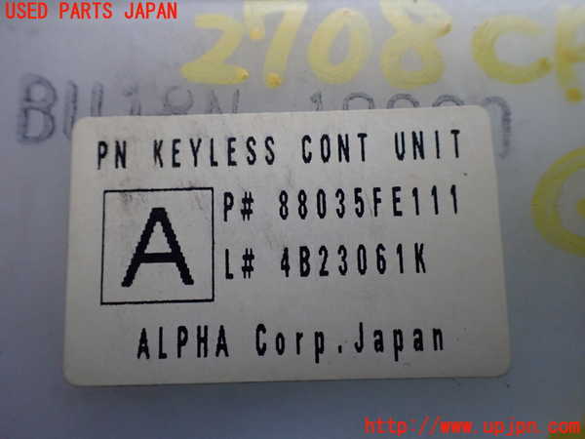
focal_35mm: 30
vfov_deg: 46.8
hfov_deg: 60.0
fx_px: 507
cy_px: 220
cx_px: 292
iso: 800
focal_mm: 5.4
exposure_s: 1/80
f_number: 2.3
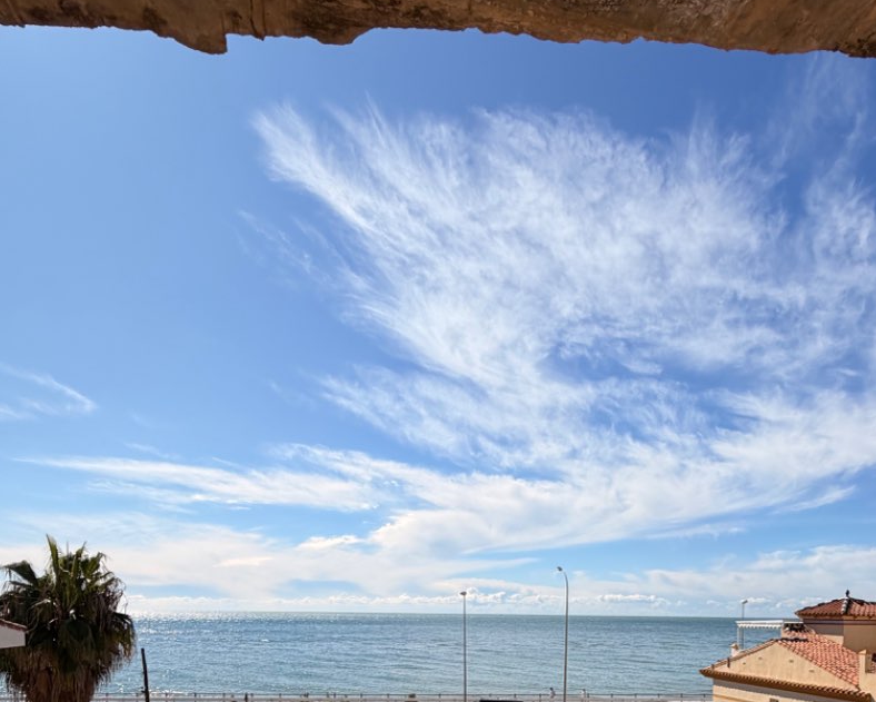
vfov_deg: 49.2
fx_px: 674
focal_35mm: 26
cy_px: 629
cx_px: 517
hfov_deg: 65.5
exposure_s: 1/1901
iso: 20
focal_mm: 2.22
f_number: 2.2
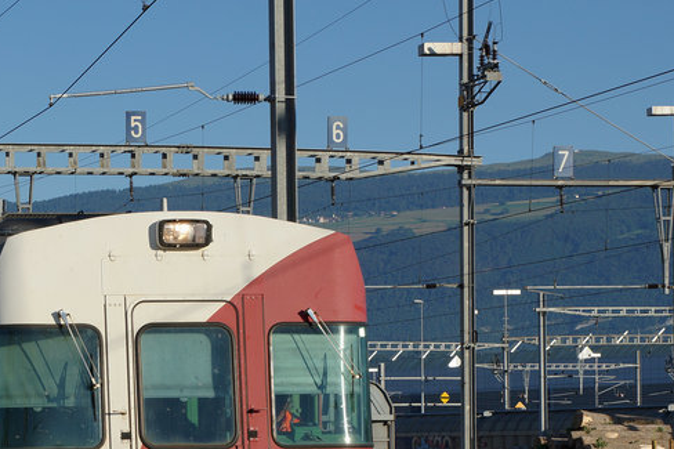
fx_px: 2419
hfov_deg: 15.5
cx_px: -65
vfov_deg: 10.5
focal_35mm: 129
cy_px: 463
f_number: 8
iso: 100
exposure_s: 1/320
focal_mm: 35
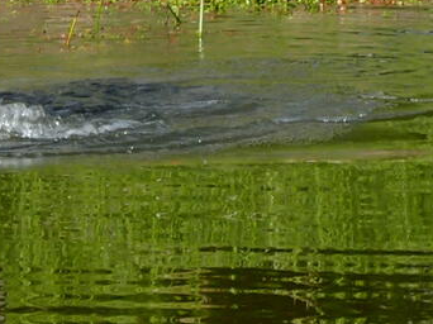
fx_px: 4887
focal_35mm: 391
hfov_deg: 5.1
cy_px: -62
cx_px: -37
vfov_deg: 3.8
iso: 100
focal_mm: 18
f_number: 6.3
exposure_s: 1/250
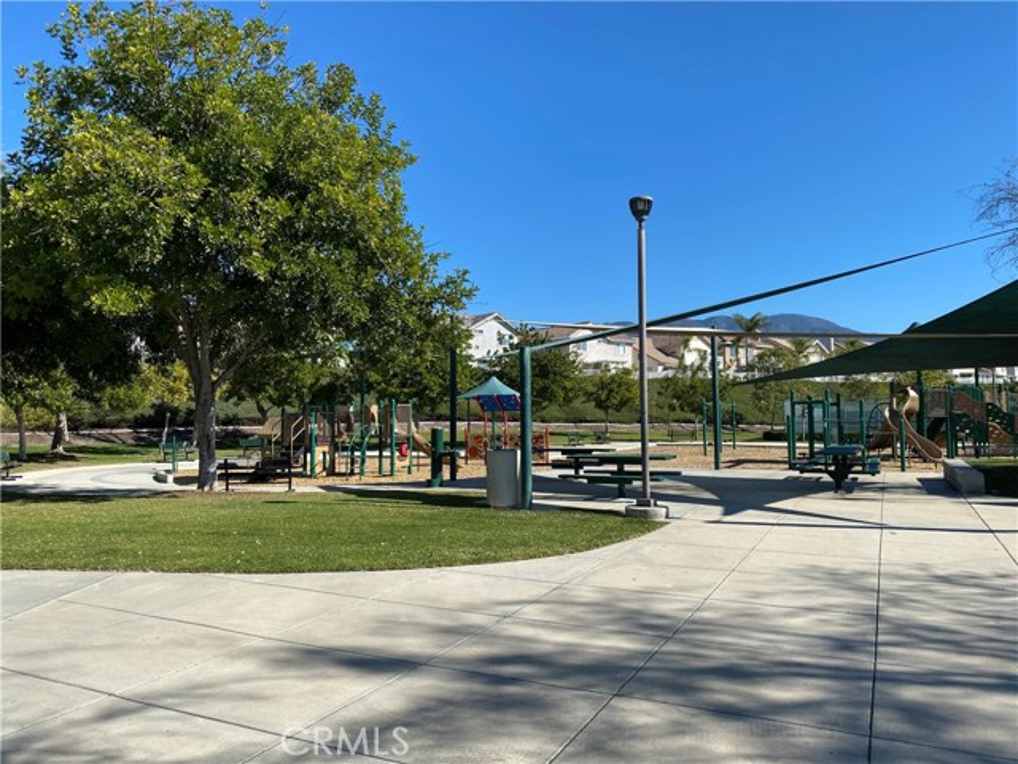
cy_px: 382
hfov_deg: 67.3
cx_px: 509
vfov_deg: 53.1
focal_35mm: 26
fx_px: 765
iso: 32
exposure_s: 1/2632
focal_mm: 4.25
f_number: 1.8
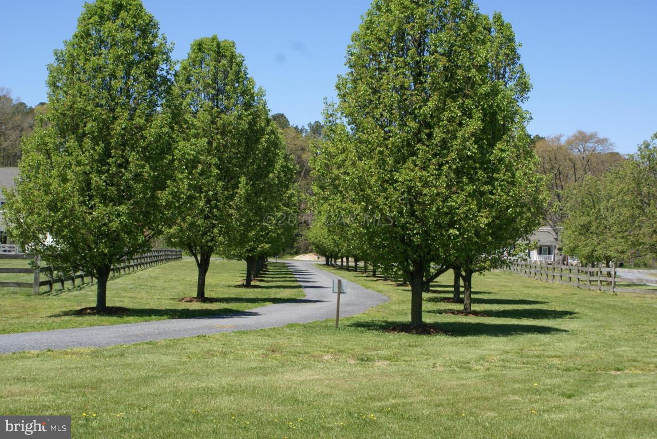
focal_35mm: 52
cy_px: 220
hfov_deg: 37.8
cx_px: 328
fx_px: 959
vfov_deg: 25.8
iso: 100
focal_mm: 35
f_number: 11
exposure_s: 1/125
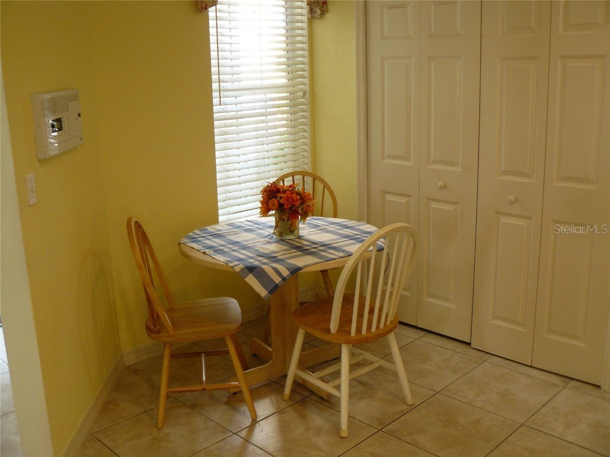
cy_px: 228
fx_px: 634
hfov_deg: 51.4
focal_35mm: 36
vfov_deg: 39.7
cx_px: 305
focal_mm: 6
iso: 200
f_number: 2.8
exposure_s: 1/25
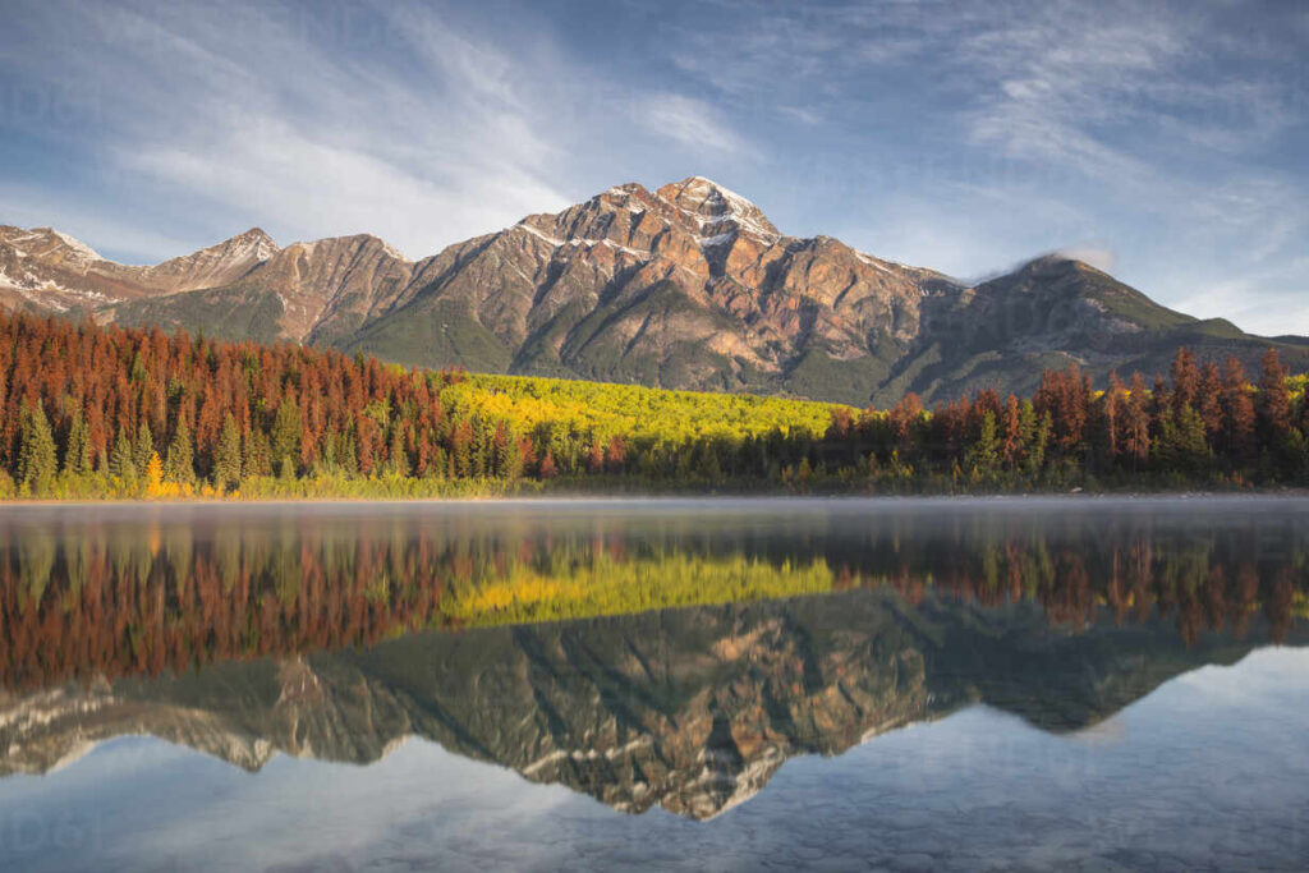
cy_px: 436
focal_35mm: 35
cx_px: 654
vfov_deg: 37.9
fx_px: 1273
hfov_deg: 54.4
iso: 100
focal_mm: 35
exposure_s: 5
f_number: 11
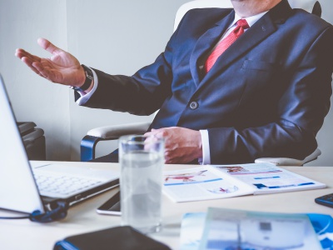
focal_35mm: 50
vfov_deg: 29.1
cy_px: 125
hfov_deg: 38.2
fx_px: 481
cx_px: 166
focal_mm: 25
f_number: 2.8
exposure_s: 1/60
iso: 1250
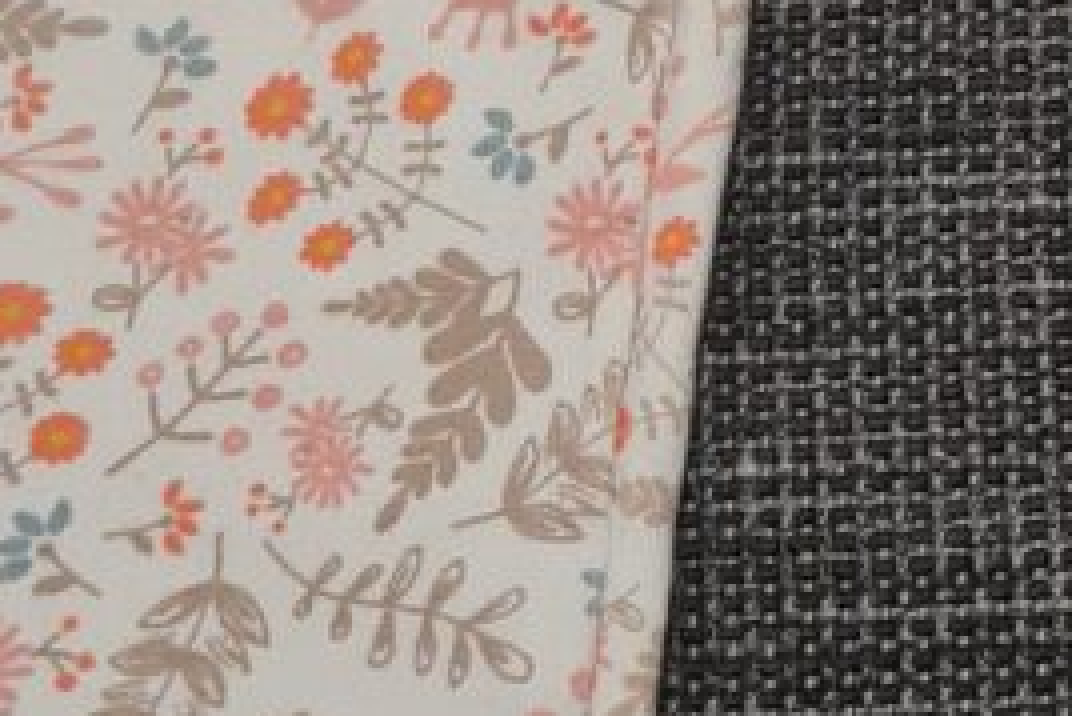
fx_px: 4201
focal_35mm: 141
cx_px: 1428
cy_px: -184
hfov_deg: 13.9
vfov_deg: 9.6
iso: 320
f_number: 1.8
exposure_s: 1/100
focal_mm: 5.4
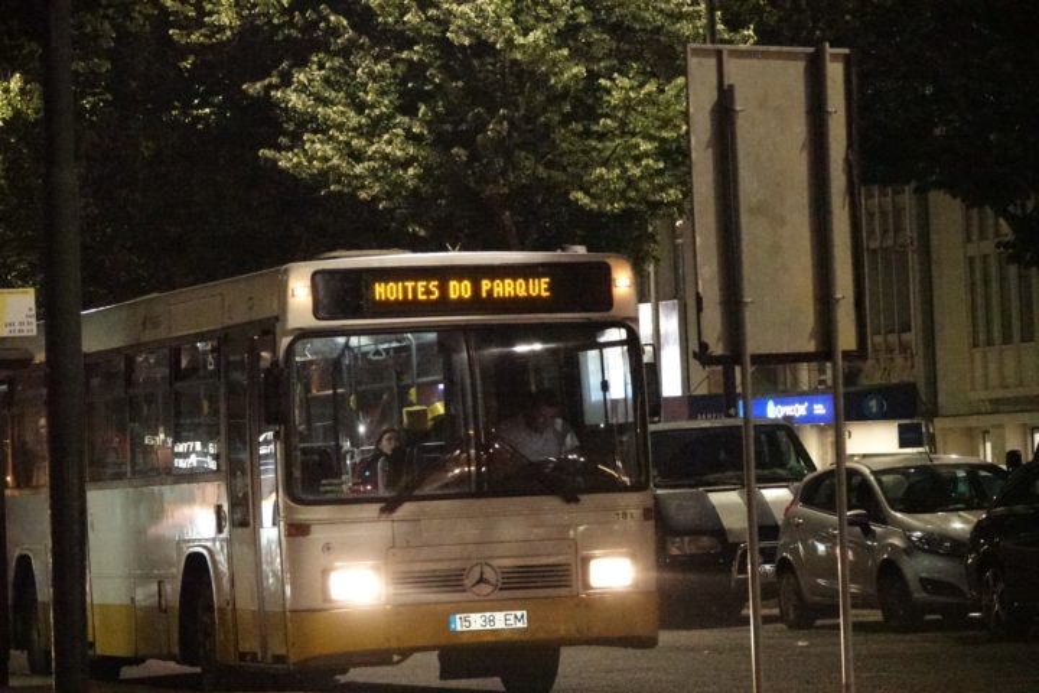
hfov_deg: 11.6
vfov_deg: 7.8
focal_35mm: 177
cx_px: 520
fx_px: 5108
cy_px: 346
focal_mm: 64.84
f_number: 4
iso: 12800
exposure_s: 1/100
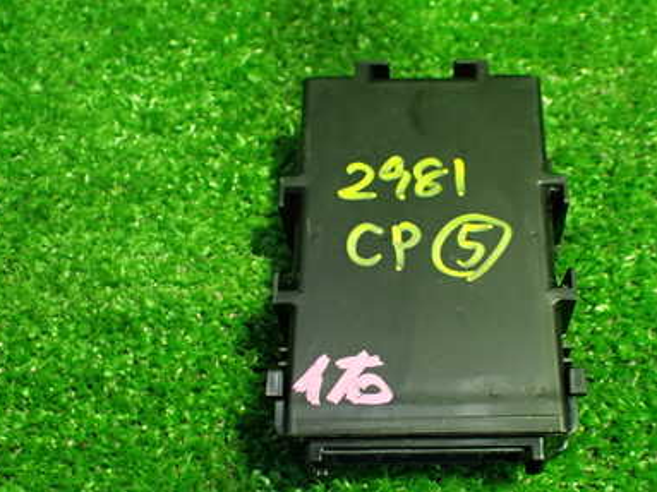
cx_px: 436
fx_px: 892
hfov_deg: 40.0
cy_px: 315
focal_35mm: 47
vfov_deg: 30.7
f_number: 2.3
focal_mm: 5.4
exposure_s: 1/80
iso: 800
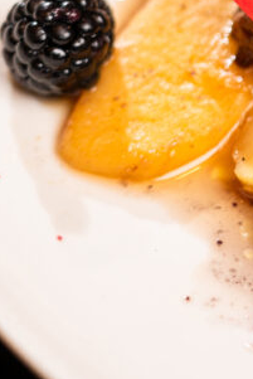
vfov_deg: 6.0
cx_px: 360
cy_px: 13
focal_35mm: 344
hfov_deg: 4.0
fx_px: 3622
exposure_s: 1/200
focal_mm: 90
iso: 125
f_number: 2.8
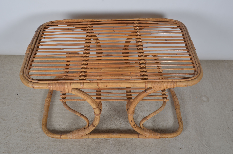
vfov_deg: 36.7
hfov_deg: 53.2
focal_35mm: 36
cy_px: 77
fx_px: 233
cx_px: 116
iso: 100
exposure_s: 1/125
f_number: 14
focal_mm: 24
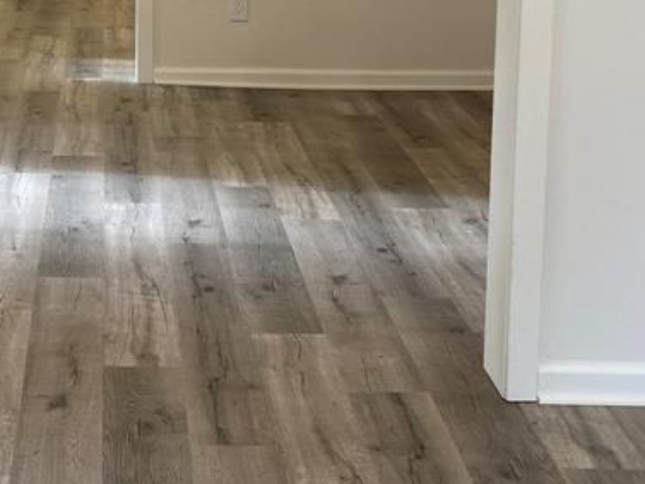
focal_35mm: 76
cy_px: -27
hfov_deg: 24.7
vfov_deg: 18.7
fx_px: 1417
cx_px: 29
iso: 64
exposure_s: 1/60
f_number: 1.8
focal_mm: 3.99
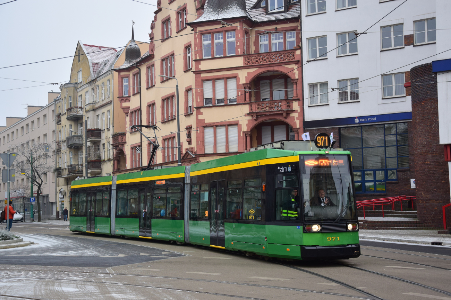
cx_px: 226
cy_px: 150
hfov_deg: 35.0
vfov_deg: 23.8
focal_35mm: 57
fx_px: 714
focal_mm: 38
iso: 400
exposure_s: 1/320
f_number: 5
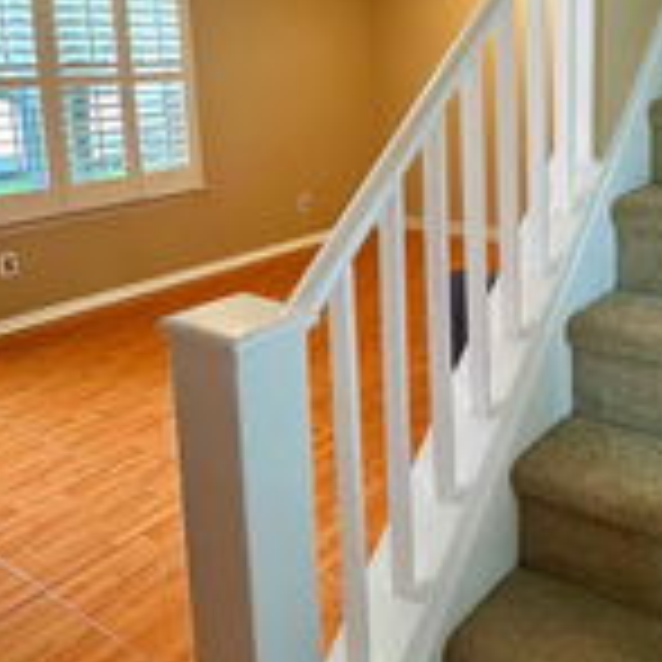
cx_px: 466
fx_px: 779
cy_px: 171
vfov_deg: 44.6
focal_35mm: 36
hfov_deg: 45.0
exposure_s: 1/60
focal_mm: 2.22
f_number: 2.2
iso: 200
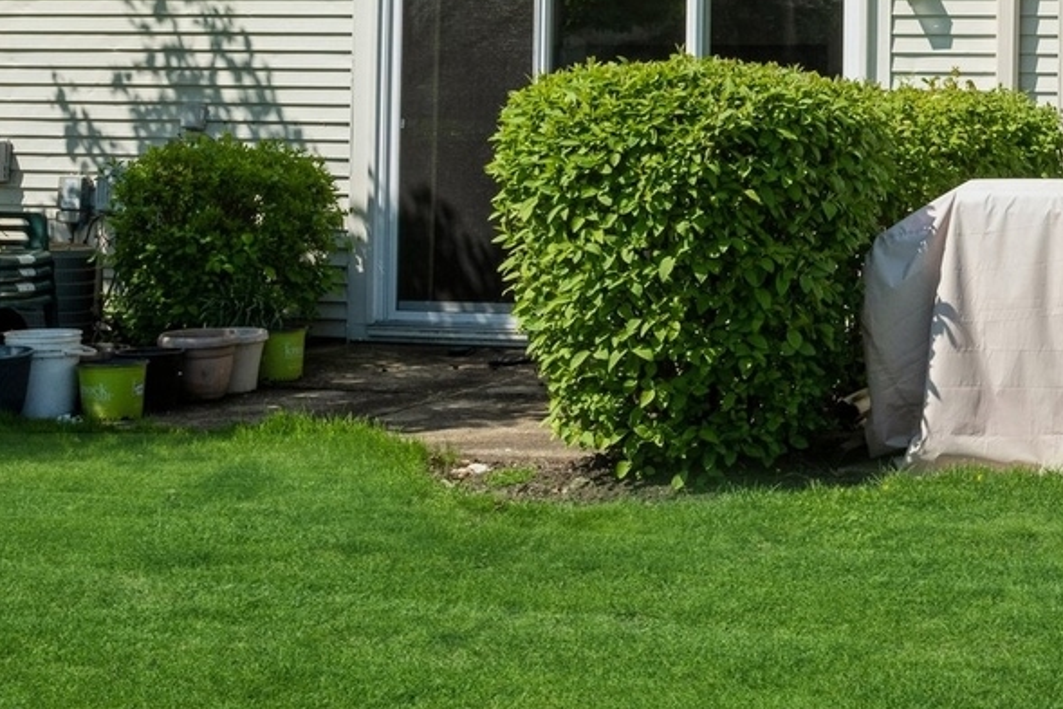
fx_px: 2274
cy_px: -74
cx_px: 1179
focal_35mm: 77
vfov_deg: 17.1
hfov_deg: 24.5
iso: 400
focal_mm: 28
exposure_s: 1/1000
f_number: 8
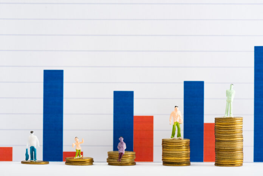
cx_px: 132
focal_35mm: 105
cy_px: 88
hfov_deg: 19.4
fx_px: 768
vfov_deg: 13.1
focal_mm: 105
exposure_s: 1/200
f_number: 14
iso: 100
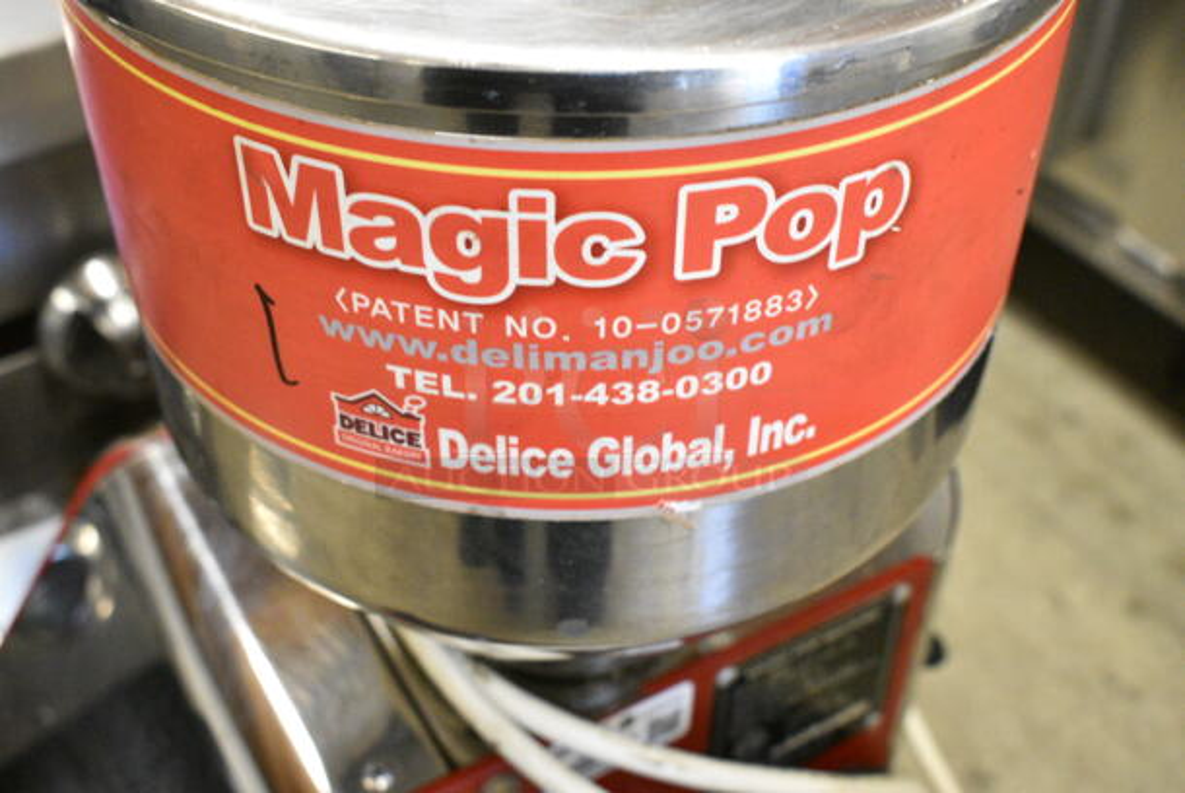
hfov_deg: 41.1
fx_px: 1581
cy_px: 396
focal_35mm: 48
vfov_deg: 28.1
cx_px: 592
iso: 6400
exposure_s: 1/200
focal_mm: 32
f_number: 7.1
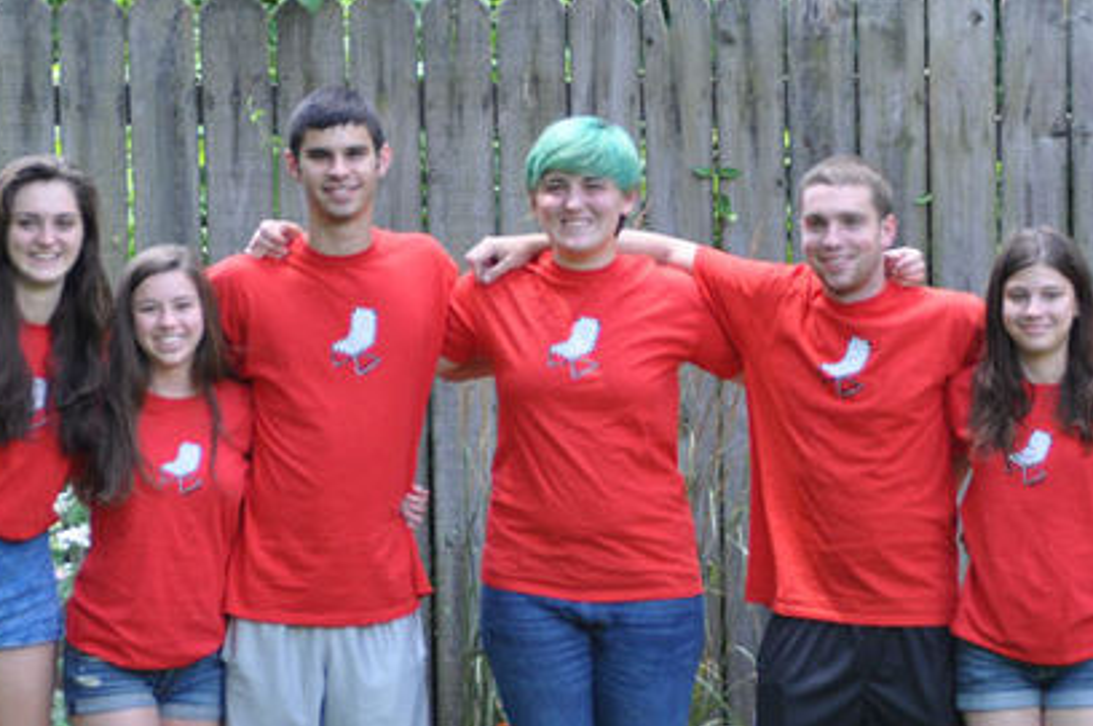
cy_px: 552
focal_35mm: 238
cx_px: 710
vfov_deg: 5.8
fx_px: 7217
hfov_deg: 8.7
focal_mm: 90
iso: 560
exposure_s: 1/250
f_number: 4.5
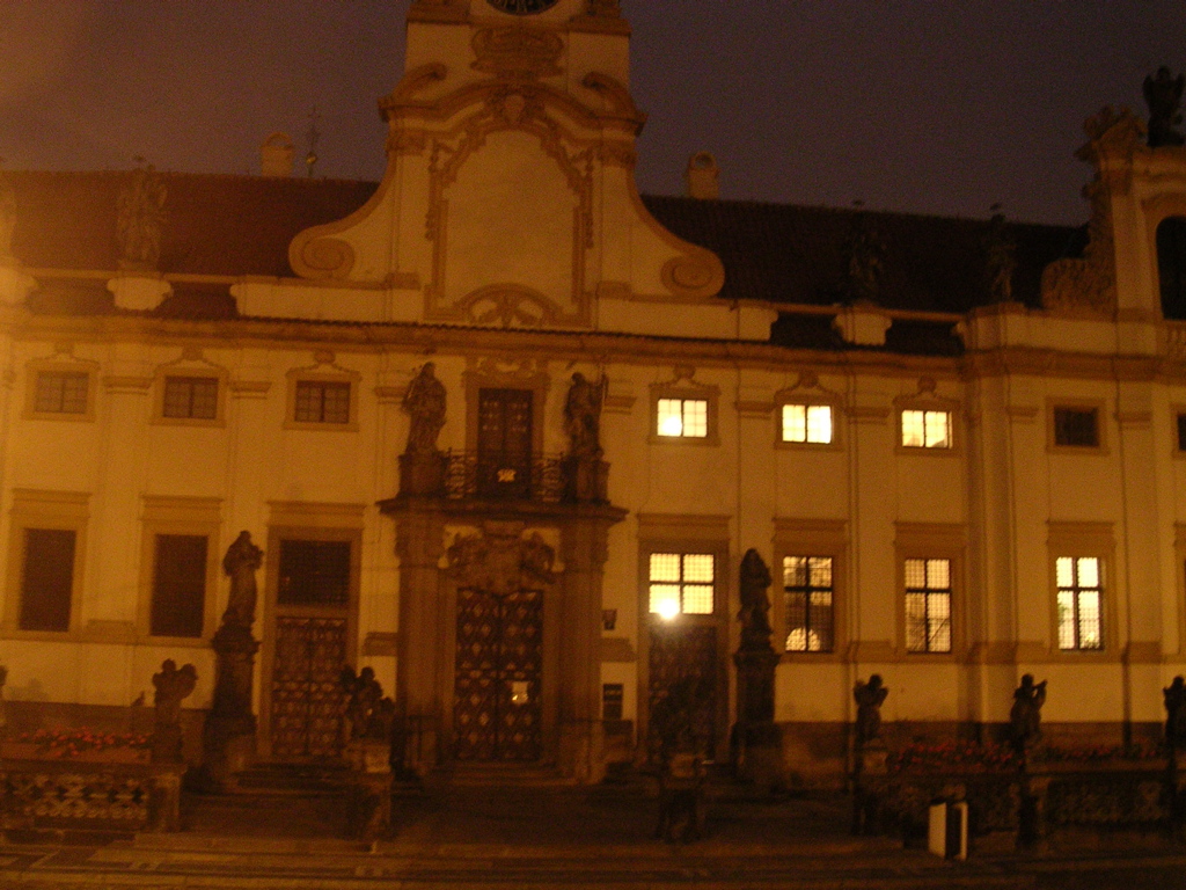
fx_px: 1302
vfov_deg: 37.7
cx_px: 593
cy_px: 445
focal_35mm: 38
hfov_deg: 49.0
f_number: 2.8
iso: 400
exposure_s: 1
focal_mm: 5.8
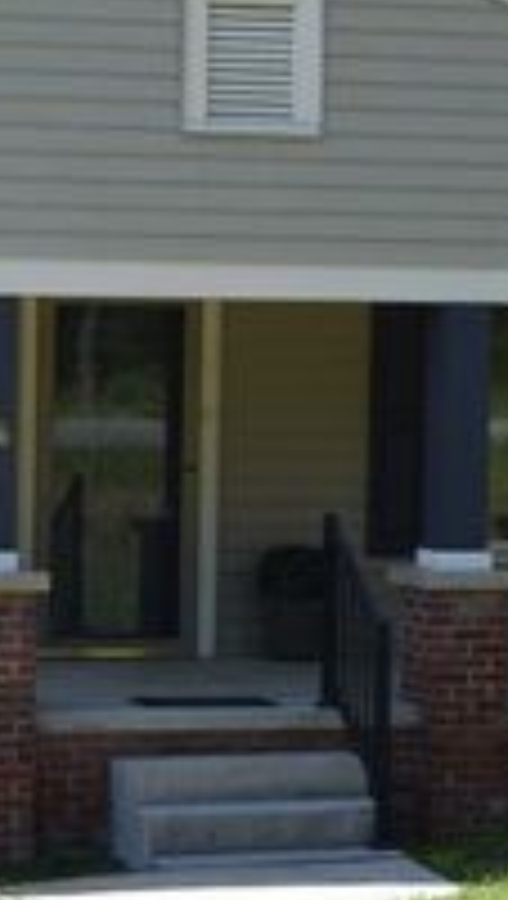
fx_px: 3556
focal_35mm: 149
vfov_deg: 14.4
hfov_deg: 8.2
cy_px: 360
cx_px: 117
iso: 200
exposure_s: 1/250
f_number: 8
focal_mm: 38
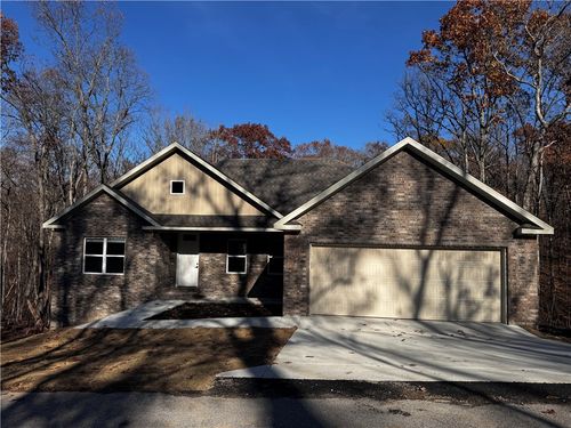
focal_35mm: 24
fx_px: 396
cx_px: 286
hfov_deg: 71.6
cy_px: 214
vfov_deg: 56.8
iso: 80
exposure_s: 1/4950
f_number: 1.78
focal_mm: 6.76
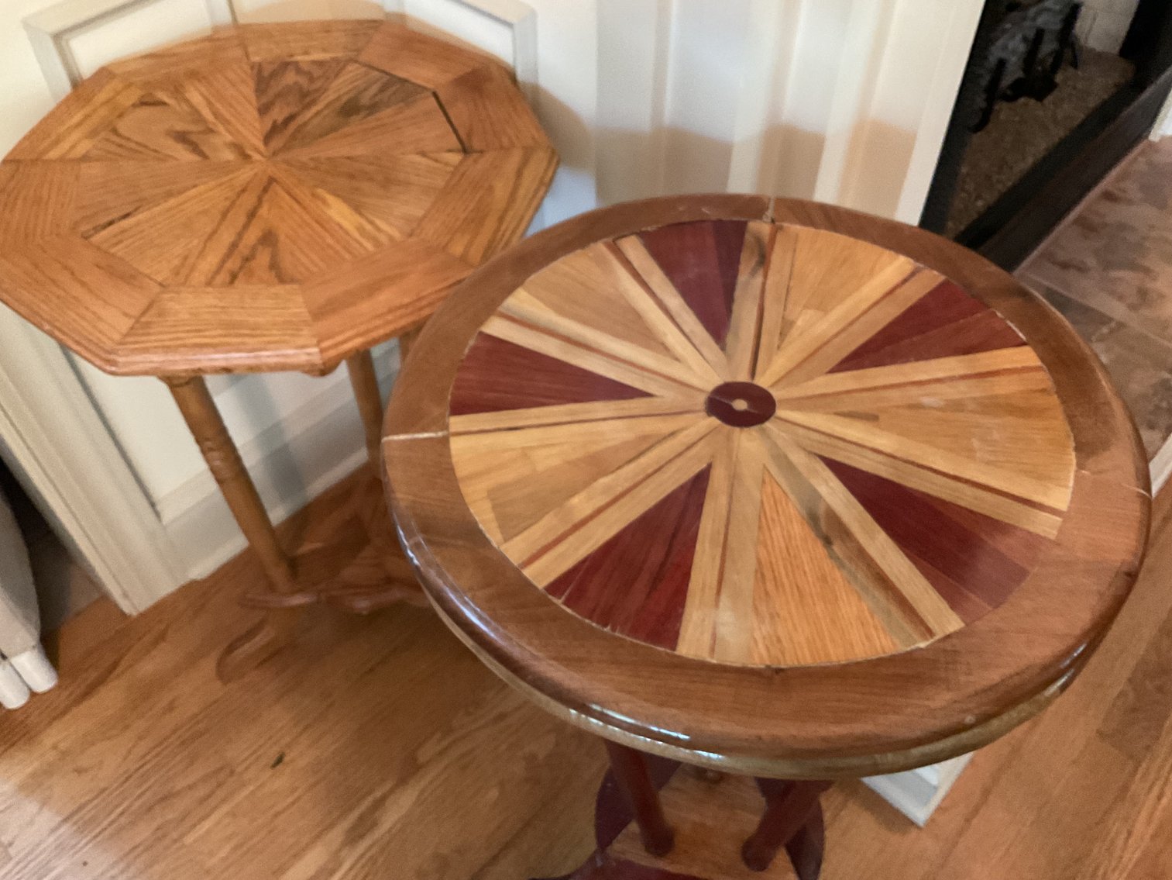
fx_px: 982
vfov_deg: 48.2
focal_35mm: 29
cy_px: 440
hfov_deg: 61.7
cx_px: 586
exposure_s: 1/30
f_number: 1.8
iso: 500
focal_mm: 3
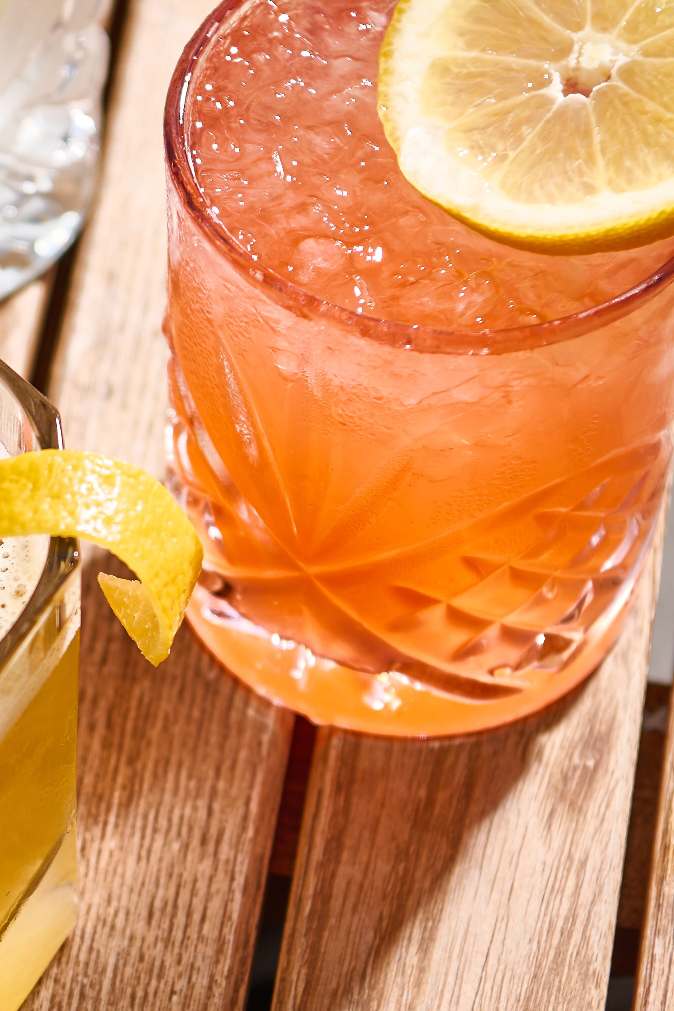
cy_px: 586
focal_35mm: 191
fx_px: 5364
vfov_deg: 10.8
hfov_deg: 7.1
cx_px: -156
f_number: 4.5
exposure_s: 1/200
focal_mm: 70
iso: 64
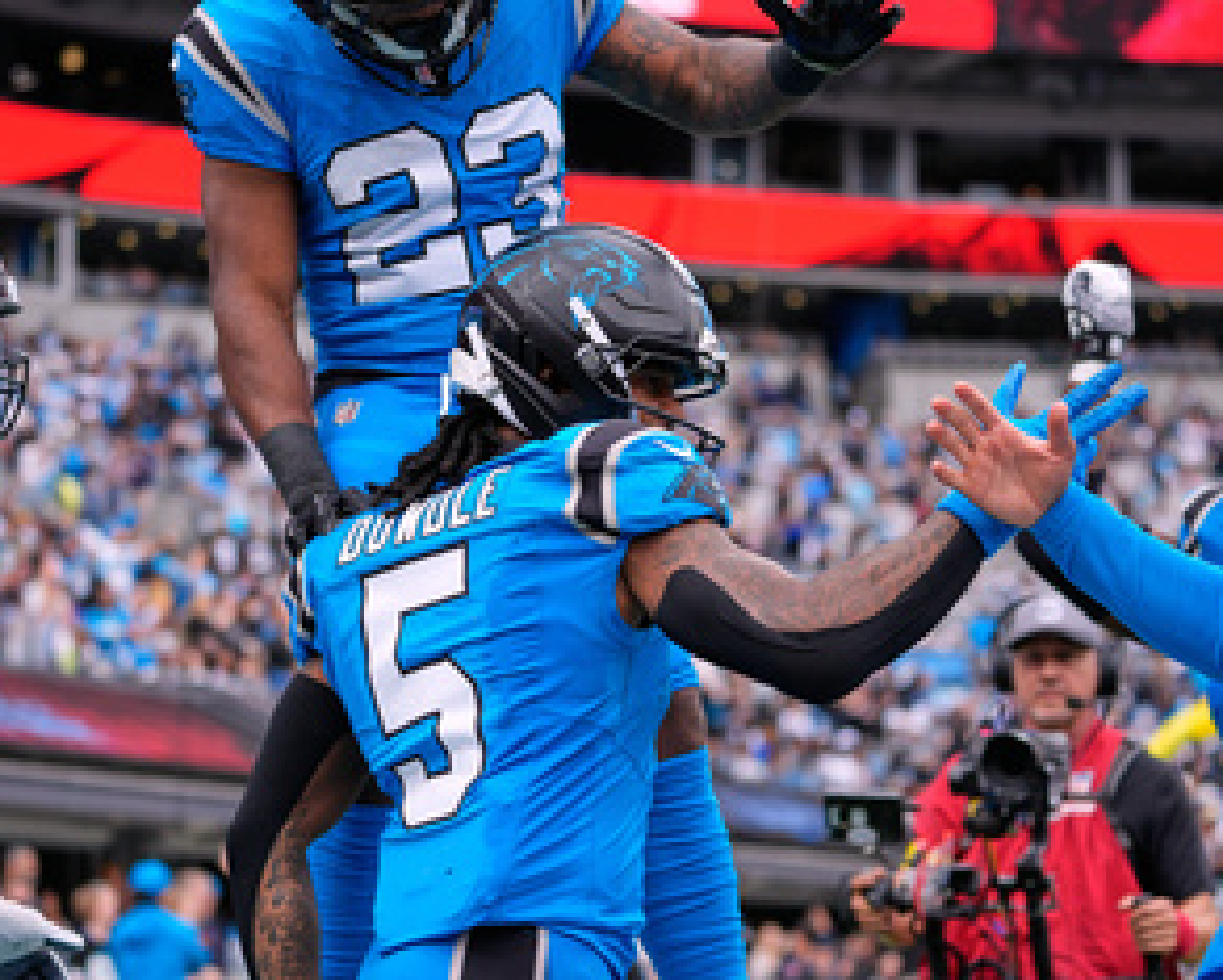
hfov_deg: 16.7
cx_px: 544
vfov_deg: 13.4
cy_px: 534
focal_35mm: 115
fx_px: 4165
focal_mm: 70
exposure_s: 1/2000
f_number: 2.8
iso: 320
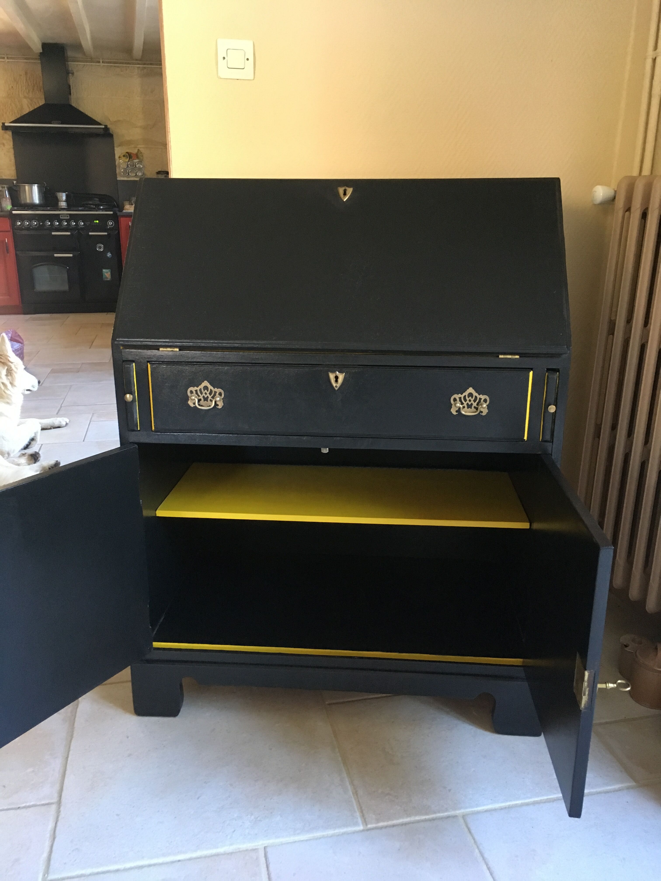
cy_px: 440
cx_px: 330
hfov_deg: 48.2
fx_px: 738
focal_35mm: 29
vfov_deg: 61.7
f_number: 2.2
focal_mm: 4.15
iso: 200
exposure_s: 1/25
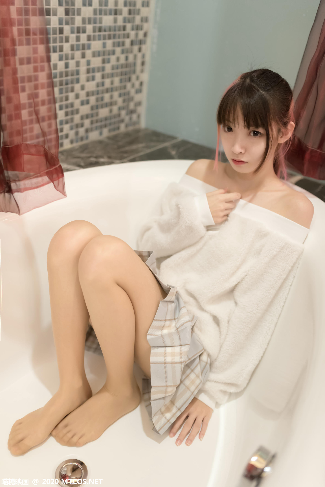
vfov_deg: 54.4
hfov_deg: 37.9
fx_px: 473
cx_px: 162
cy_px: 244
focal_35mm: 35
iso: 2000
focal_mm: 35
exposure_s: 1/125
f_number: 1.8
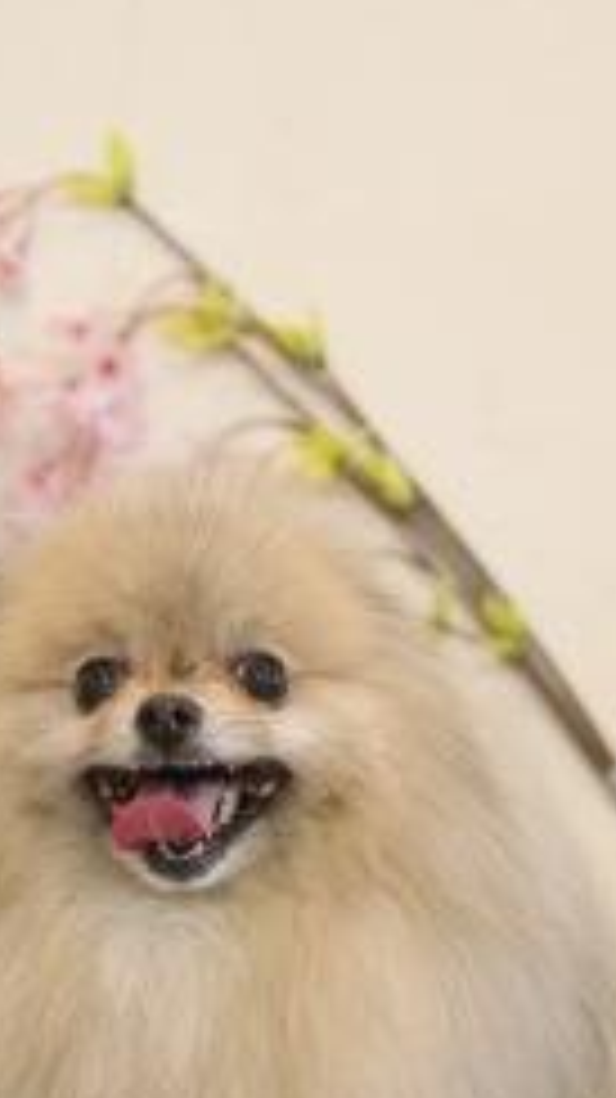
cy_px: 873
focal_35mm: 72
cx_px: 207
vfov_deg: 28.7
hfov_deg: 16.7
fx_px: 2094
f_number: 2.8
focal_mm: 28
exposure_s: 1/60
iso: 800
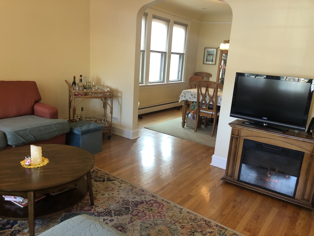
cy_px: 118
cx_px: 157
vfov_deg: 49.7
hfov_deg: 63.4
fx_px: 254
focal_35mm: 28
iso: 50
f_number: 1.8
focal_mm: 3.99
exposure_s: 1/15
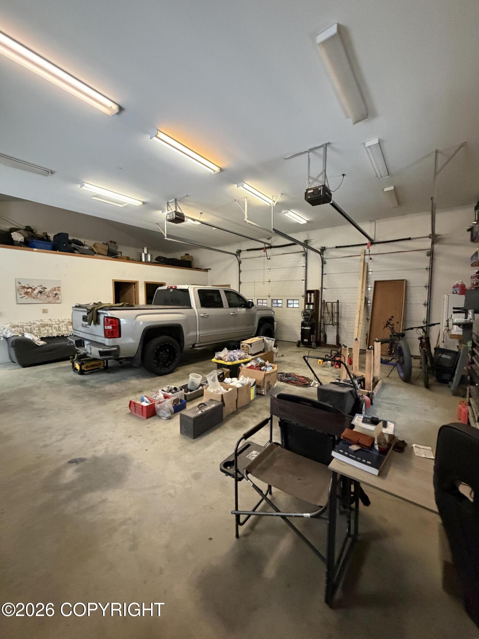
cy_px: 320
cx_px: 240
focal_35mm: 14
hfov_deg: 85.7
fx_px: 258
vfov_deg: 102.1
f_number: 2.2
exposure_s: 1/60
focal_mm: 2.22
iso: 640
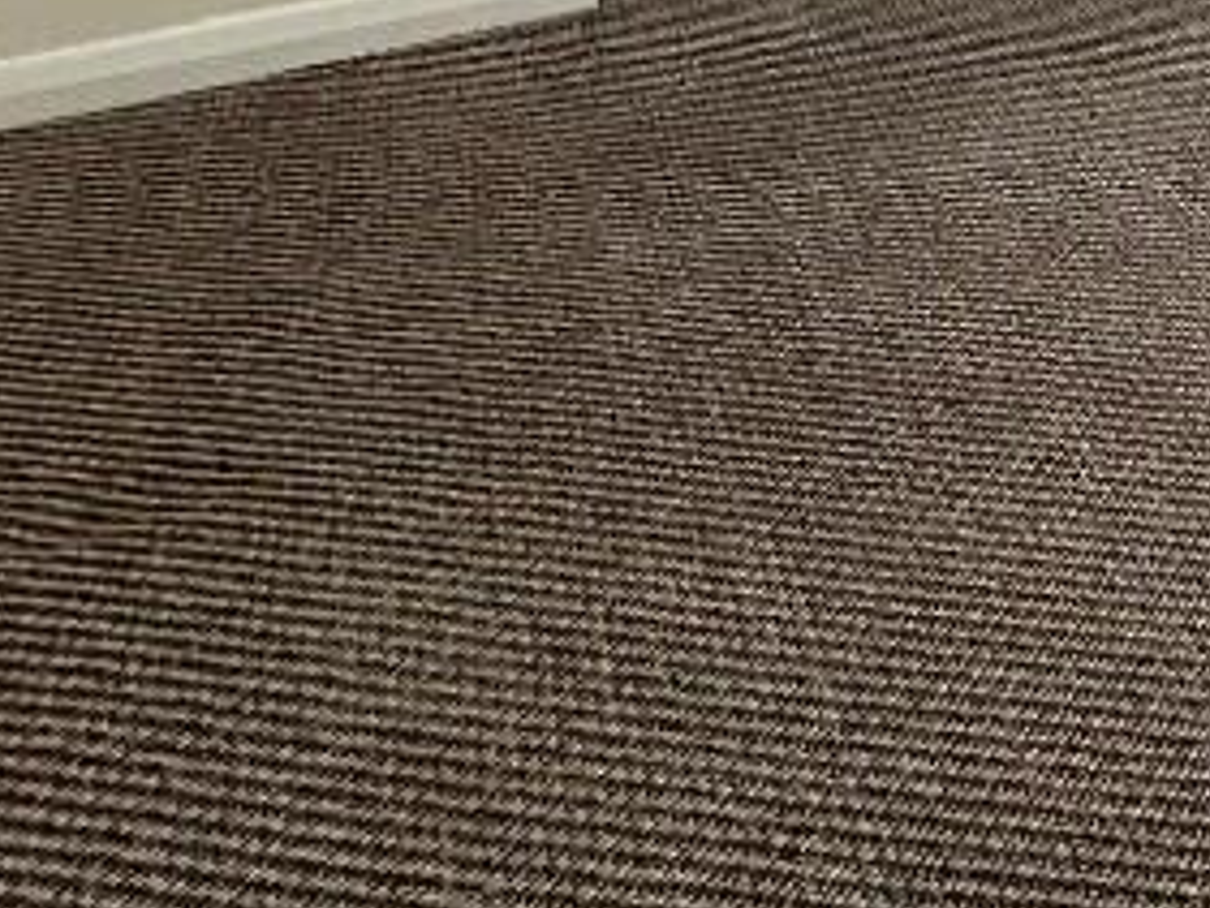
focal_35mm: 51
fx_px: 1783
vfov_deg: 22.0
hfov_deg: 23.0
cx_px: 2110
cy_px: -564
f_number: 2.2
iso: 80
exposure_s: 1/99
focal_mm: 2.22
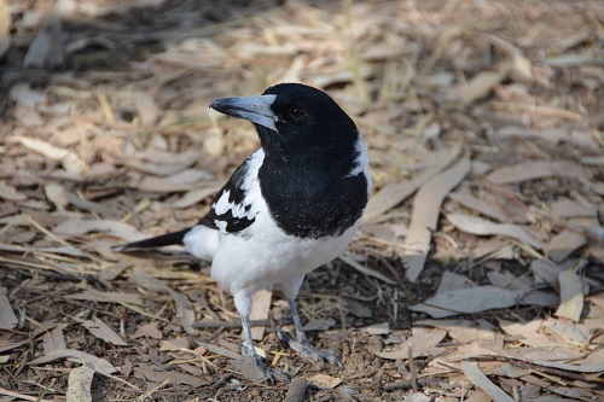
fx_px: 5031
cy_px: 201
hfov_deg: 6.9
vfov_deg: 4.6
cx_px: 302
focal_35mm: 300
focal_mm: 200
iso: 800
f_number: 5.6
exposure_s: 1/1000
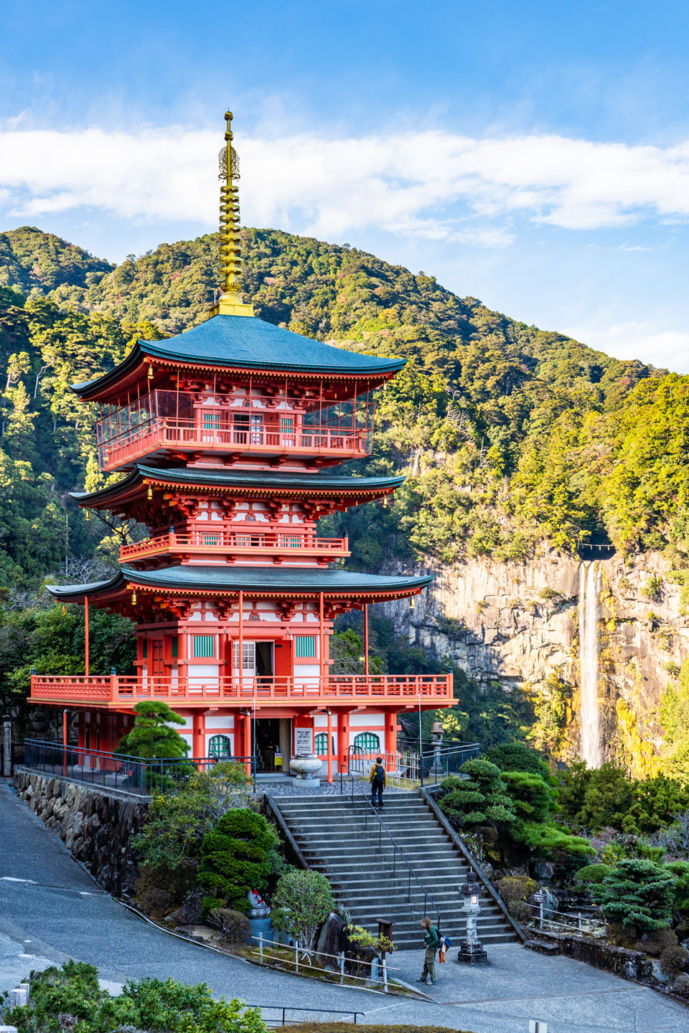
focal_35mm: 47
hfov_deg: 28.7
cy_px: 516
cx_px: 344
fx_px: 1348
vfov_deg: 42.0
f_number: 8
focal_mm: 31.3
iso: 125
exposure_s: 1/100
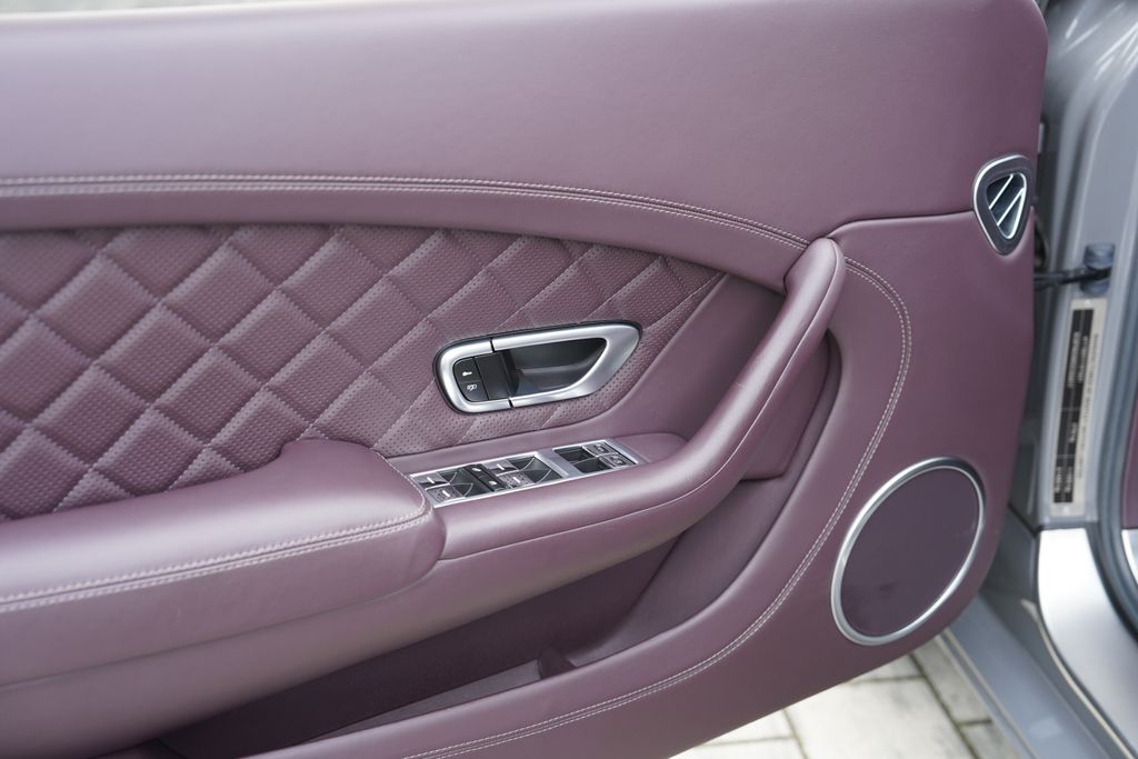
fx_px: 1517
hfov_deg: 41.1
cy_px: 380
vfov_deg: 28.1
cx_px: 569
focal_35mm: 48
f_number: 4
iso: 640
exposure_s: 1/160
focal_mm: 48
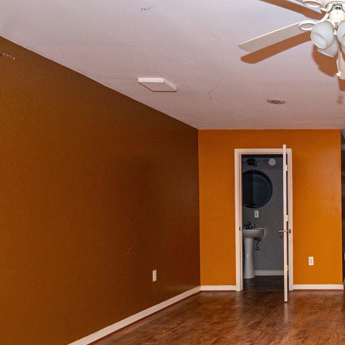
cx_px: 368
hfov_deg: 42.7
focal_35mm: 31
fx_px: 350
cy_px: 220
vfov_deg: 51.9
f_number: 4.5
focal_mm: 10
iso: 640
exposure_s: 1/40
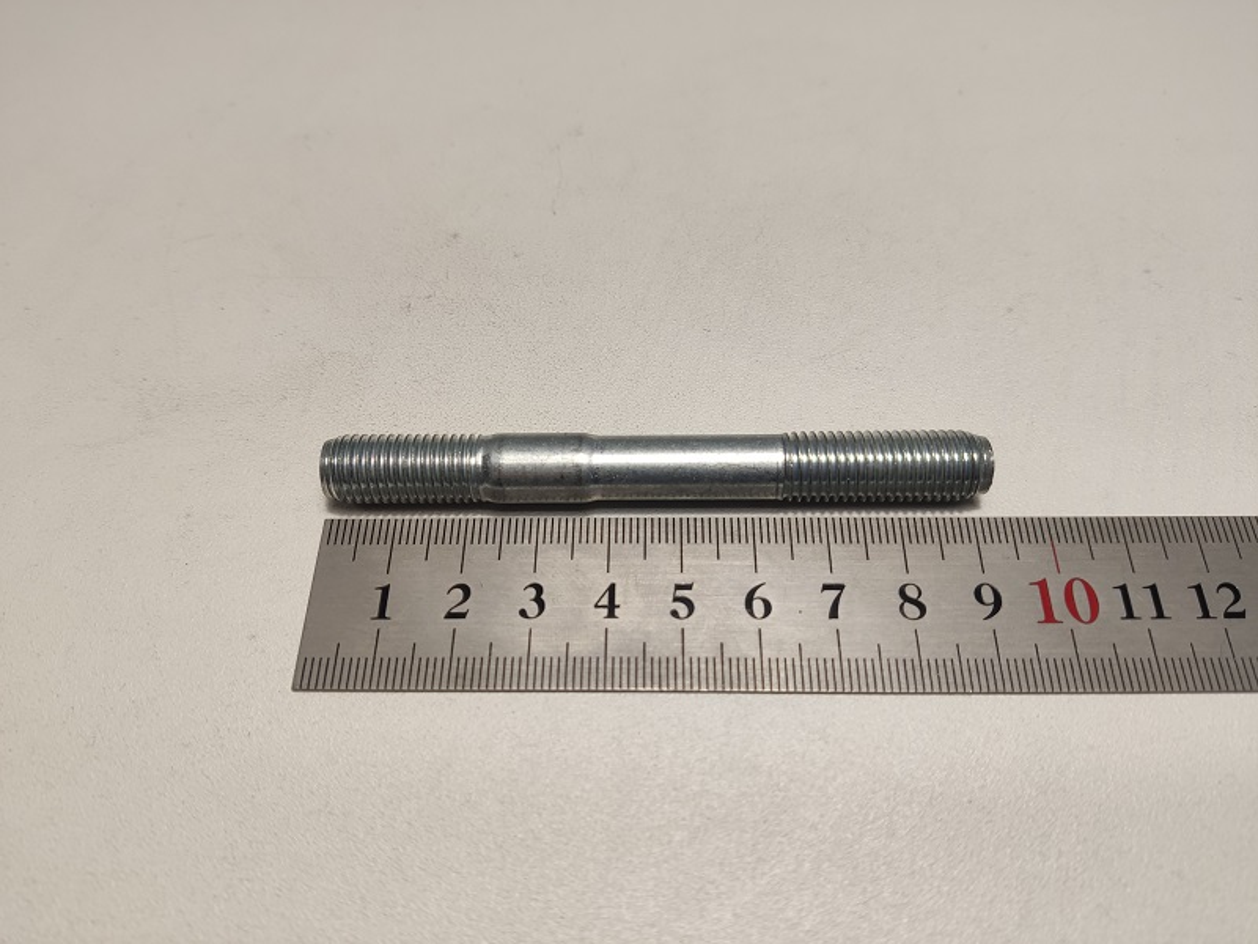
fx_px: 945
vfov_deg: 53.1
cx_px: 629
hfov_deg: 67.3
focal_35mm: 26
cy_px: 472
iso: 159
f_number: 1.75
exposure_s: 1/100
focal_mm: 4.75
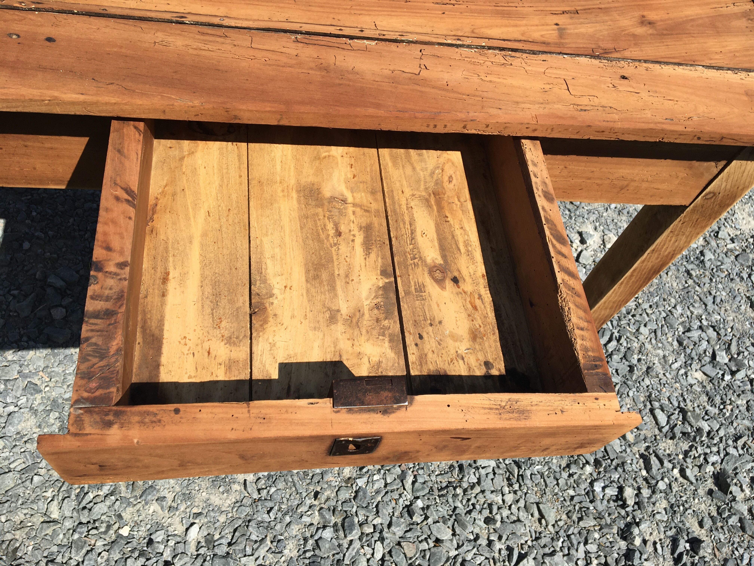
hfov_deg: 61.7
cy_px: 283
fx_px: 632
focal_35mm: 29
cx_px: 377
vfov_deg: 48.2
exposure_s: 1/1479
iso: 25
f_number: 2.2
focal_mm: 4.15
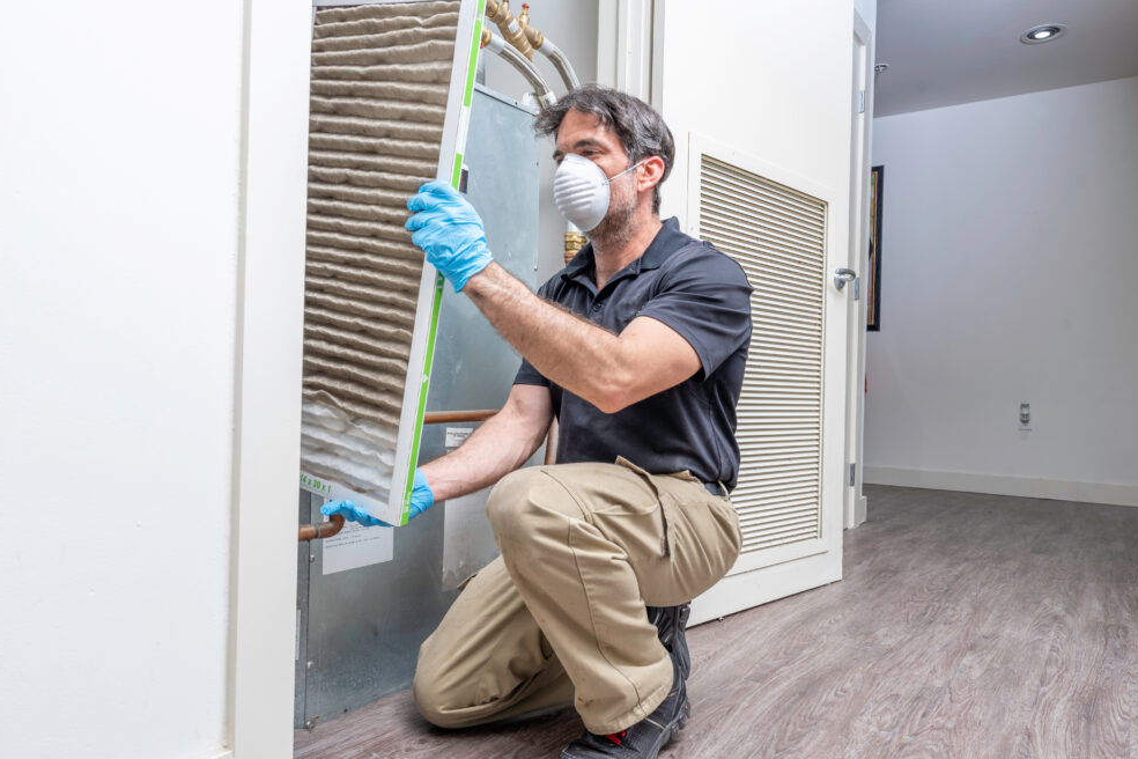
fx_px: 790
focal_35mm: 25
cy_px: 388
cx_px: 586
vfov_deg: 51.3
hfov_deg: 71.5
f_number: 8
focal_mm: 24
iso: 100
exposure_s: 1/40
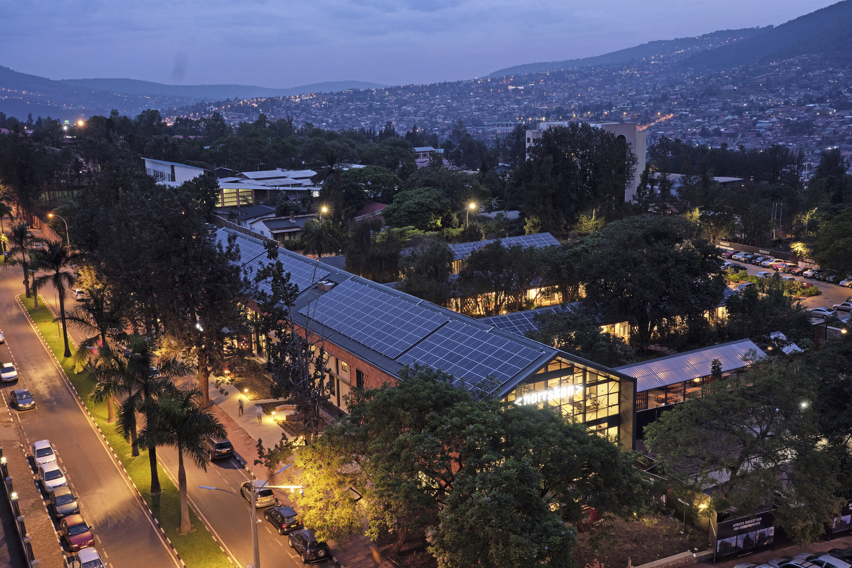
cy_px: 284
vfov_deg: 37.9
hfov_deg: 54.4
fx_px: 828
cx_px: 426
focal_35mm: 35
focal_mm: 23.5
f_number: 9
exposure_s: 1.3
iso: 320
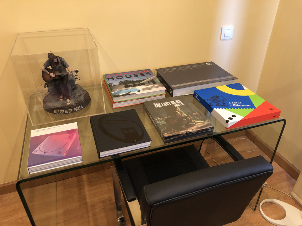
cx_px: 151
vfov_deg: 49.7
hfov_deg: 63.4
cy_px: 113
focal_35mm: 28
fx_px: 244
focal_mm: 4
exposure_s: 1/15
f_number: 1.8
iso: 80
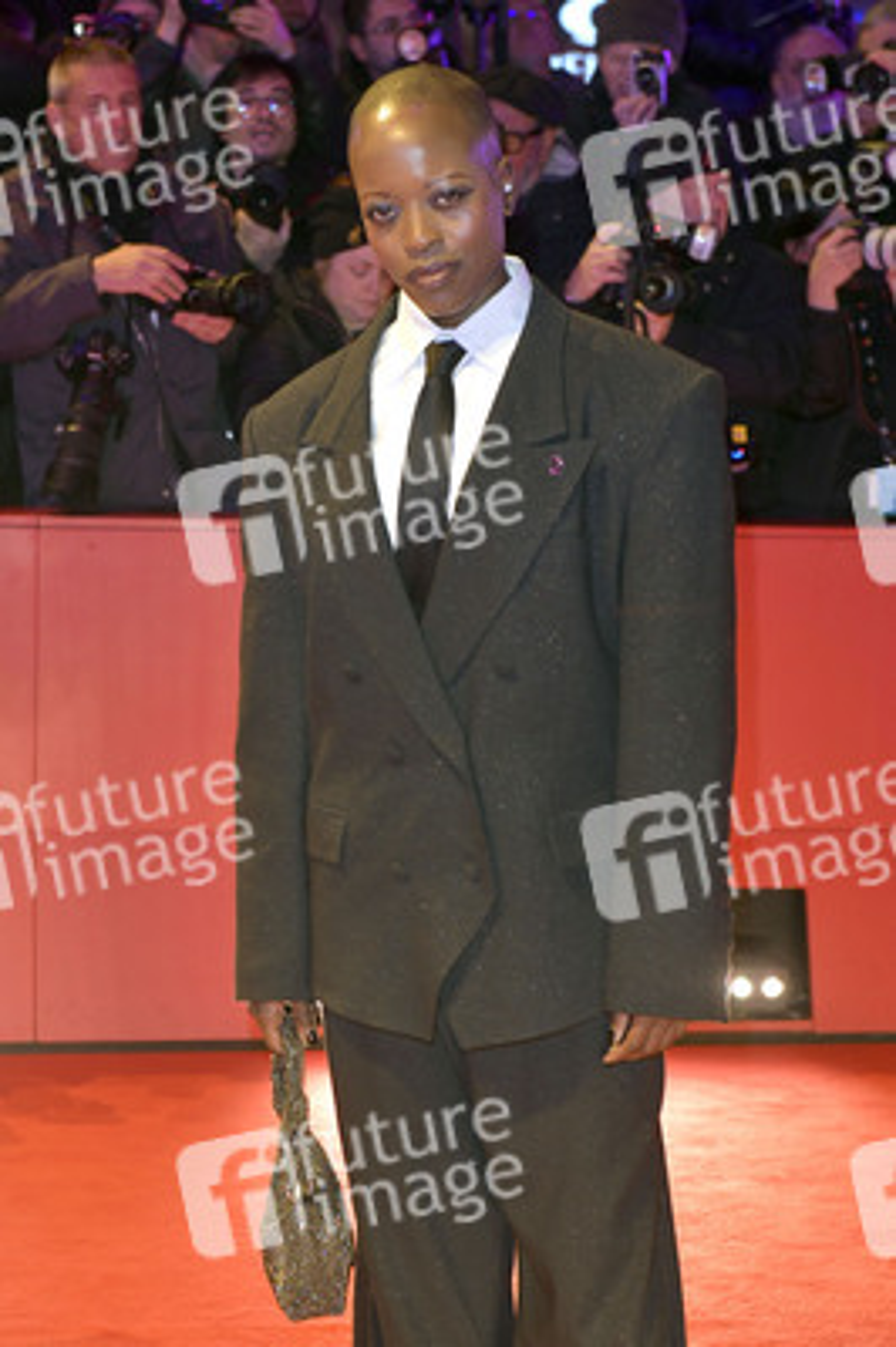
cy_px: 674
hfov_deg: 19.4
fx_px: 2618
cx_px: 448
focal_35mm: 70
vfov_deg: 28.9
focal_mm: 70
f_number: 5.6
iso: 1600
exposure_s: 1/250
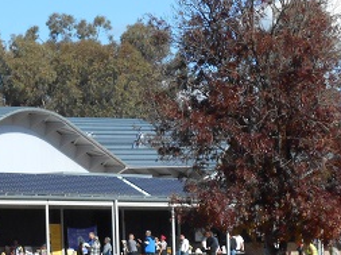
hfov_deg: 9.5
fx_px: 2056
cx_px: 67
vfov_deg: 7.1
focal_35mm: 209
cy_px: 233
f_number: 5.3
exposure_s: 1/1000
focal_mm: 11.6
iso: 200
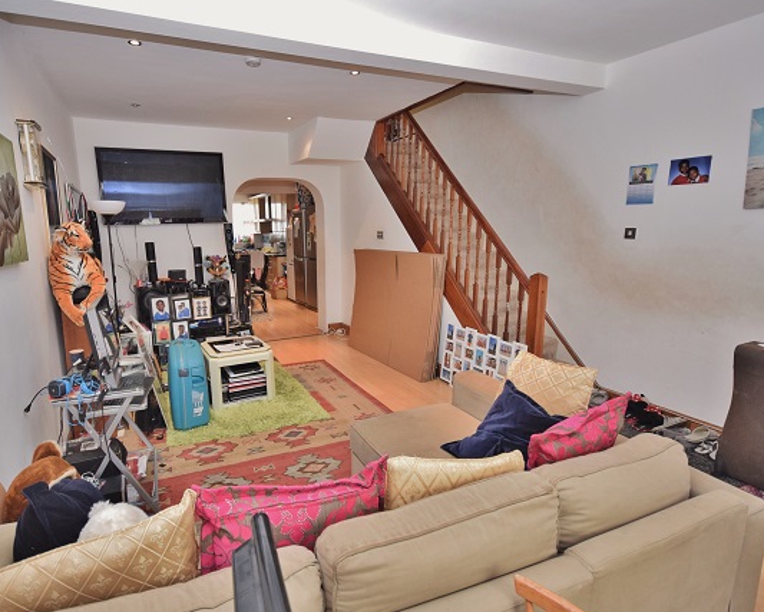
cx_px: 335
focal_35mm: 20
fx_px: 443
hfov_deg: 81.1
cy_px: 304
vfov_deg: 69.2
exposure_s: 1/60
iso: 1600
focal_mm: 11
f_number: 4.2
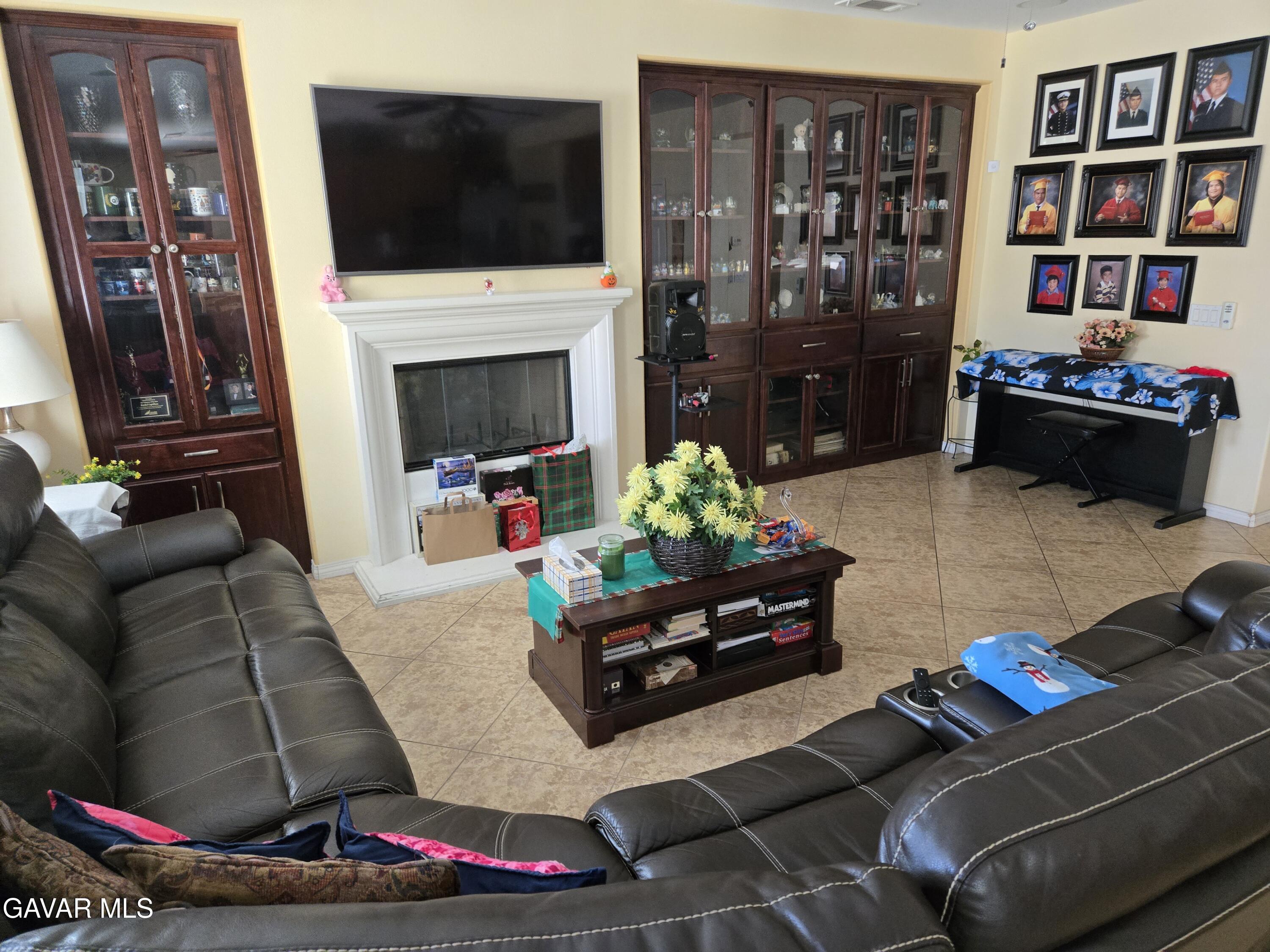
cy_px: 476
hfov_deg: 73.9
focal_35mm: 23
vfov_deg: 58.9
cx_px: 635
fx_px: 844
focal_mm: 5.4
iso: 500
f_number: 1.8
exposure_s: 1/120
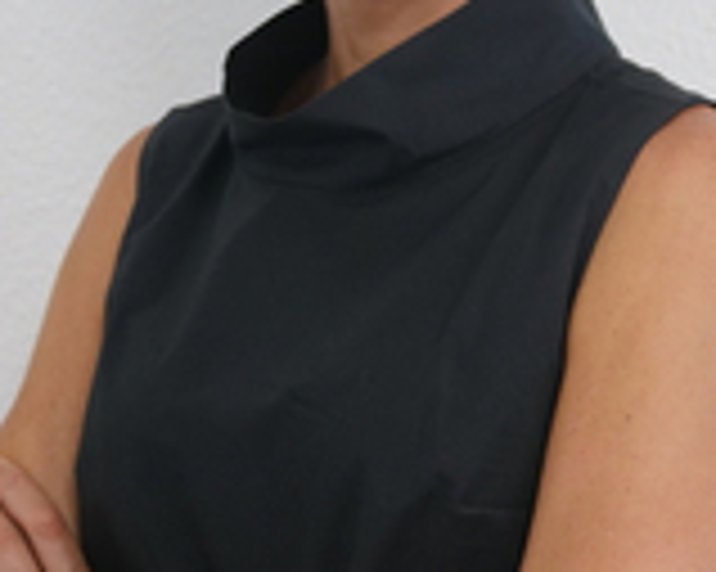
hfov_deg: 17.7
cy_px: 113
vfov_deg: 14.2
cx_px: 522
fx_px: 2287
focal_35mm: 108
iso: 400
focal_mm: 20
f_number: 1.7
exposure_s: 1/60
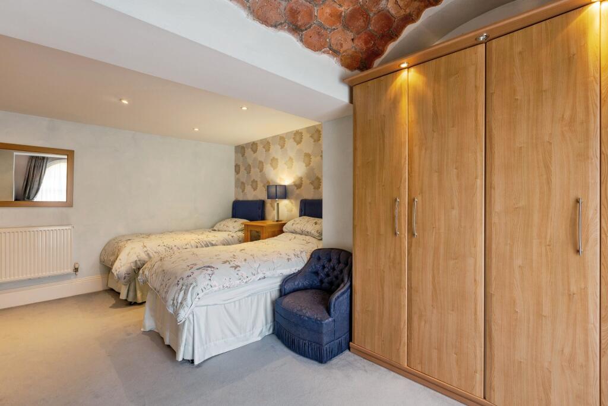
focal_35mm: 16
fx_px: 270
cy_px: 203
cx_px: 304
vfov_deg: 73.8
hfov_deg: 96.7
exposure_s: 1/13
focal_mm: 16
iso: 320
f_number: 8
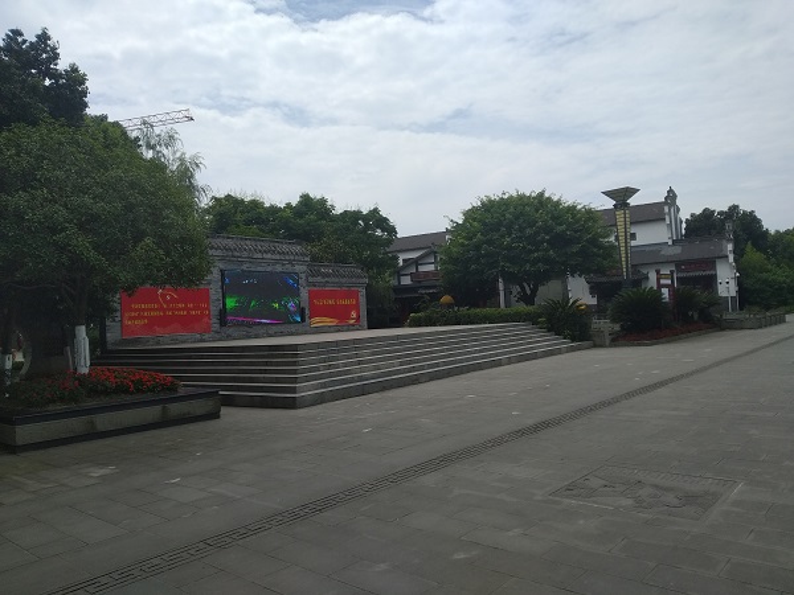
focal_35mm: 26
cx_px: 397
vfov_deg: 53.1
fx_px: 596
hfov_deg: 67.3
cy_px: 298
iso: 100
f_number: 2.2
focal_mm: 3.82
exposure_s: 1/1954
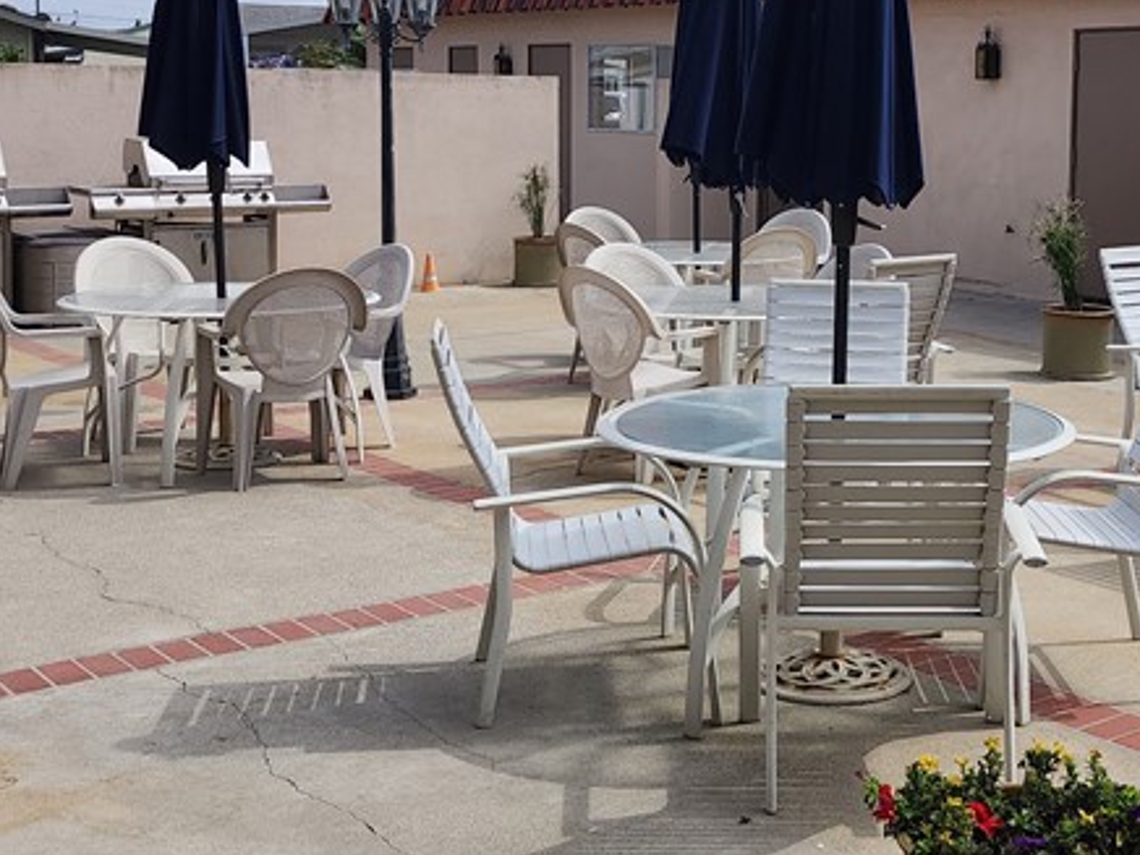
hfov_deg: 35.1
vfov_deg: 26.7
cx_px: 795
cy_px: 217
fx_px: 1778
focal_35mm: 54
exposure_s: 1/1559
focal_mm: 6.4
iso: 12
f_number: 1.8
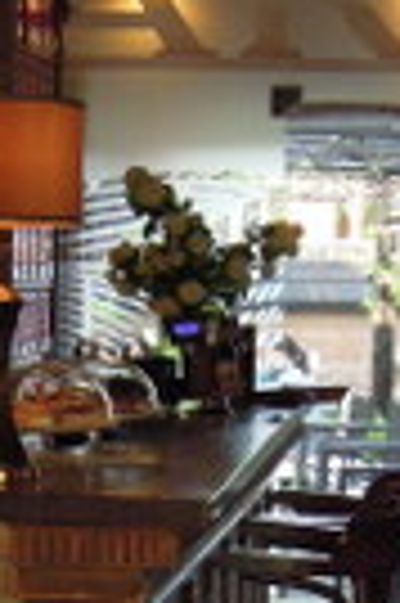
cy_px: 598
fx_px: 2490
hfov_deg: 9.2
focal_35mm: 149
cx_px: 288
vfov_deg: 13.6
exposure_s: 1/50
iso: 320
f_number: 3.3
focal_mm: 7.2
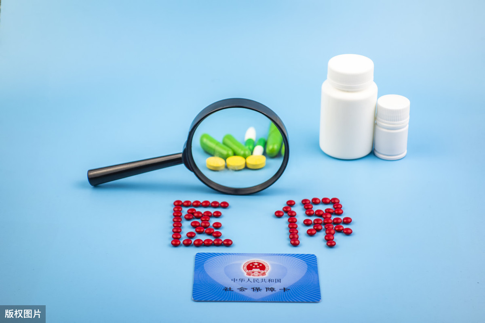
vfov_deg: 16.1
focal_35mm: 85
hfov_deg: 23.9
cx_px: 242
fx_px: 1145
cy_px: 162
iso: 100
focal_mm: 31.48
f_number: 4.5
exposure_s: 1/60
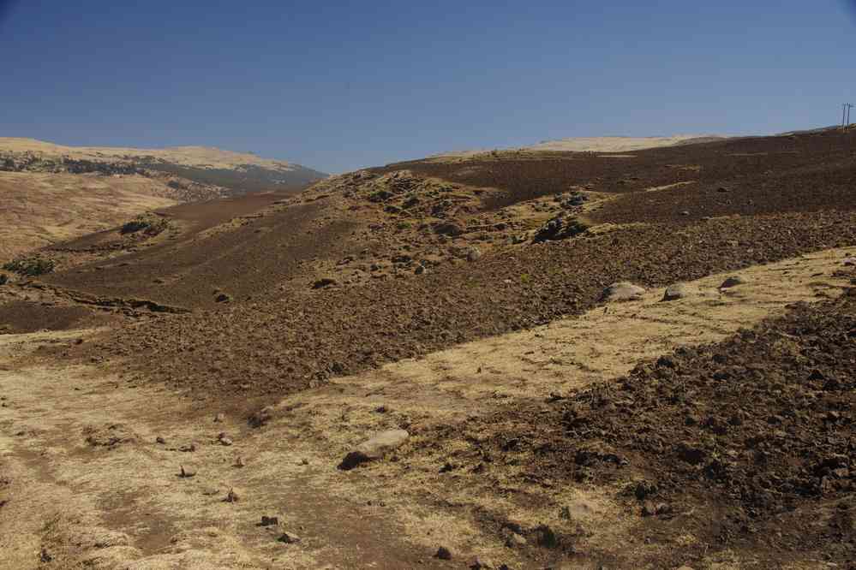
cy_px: 285
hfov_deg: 48.1
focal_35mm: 40
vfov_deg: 33.1
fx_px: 959
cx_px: 428
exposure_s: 1/80
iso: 200
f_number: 11
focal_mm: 26.9
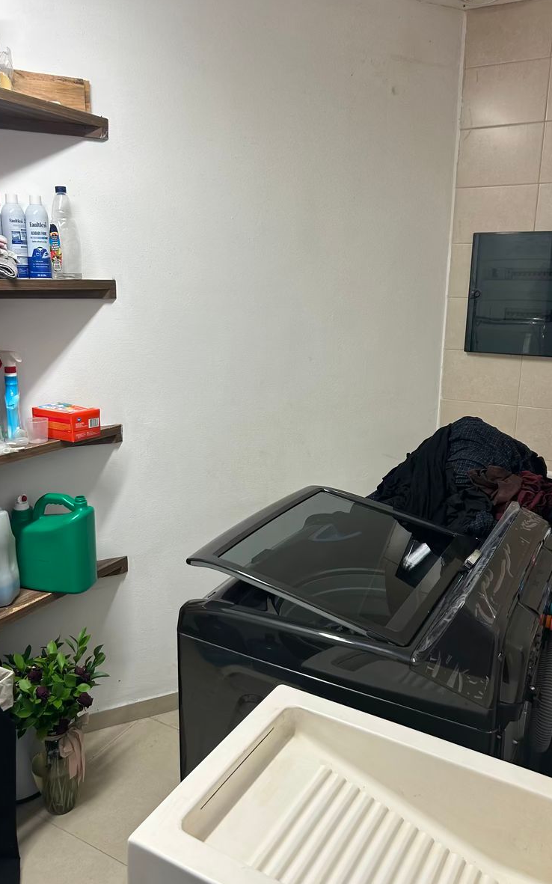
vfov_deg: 66.5
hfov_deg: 44.5
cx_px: 280
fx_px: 674
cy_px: 441
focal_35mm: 28
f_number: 1.5
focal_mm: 5.7
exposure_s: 1/60
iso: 80
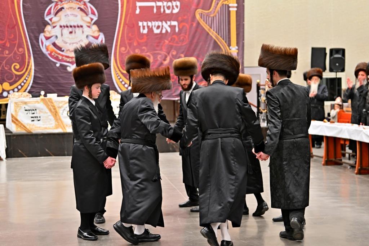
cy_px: 123
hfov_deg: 28.8
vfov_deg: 19.5
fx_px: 718
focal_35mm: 70
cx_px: 184
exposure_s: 1/320
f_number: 2.8
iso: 500
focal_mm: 70
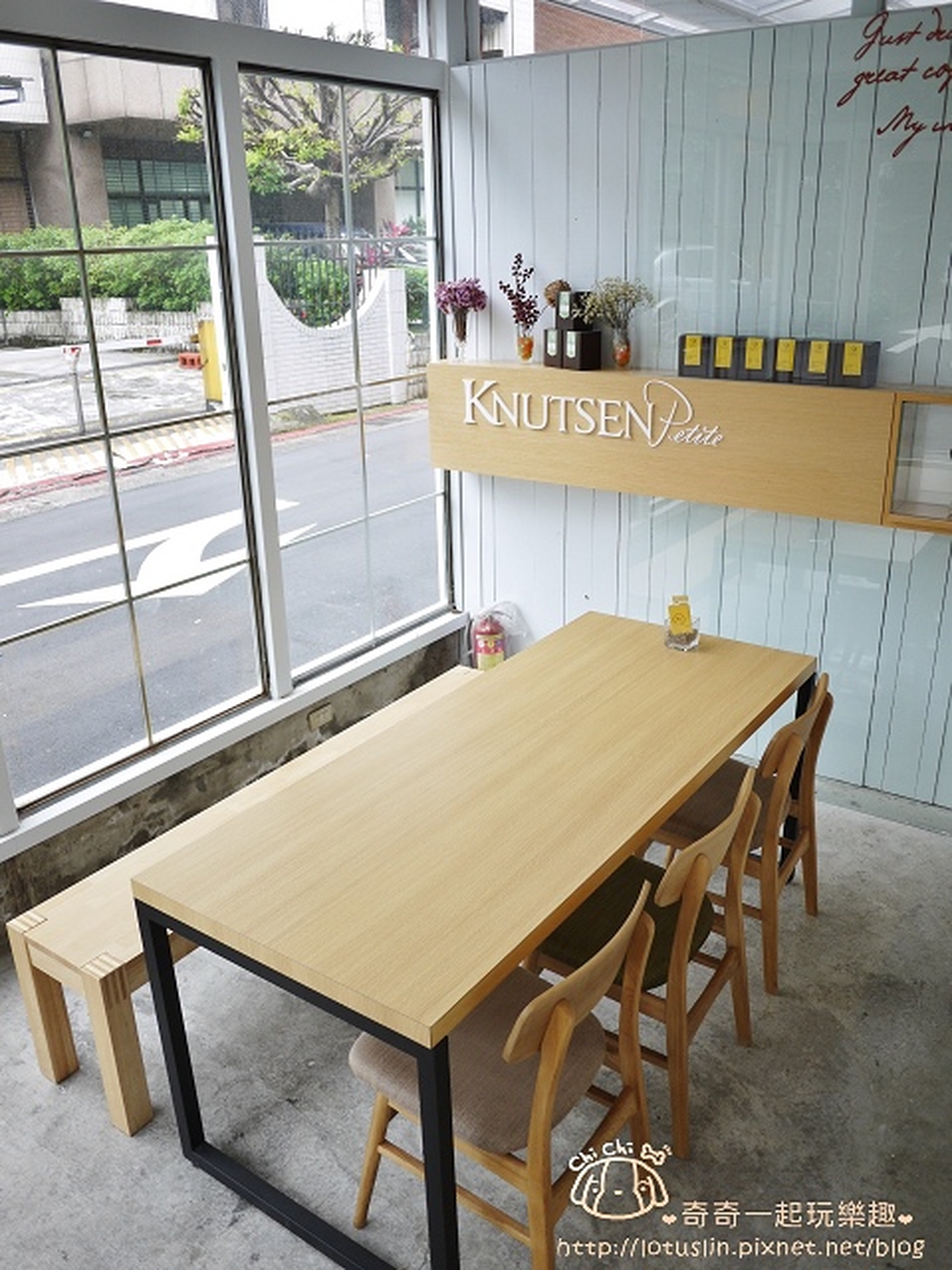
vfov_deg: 63.4
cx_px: 476
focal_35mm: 28
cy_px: 635
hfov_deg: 49.7
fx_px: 1027
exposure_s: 1/160
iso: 100
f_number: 2.5
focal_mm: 14
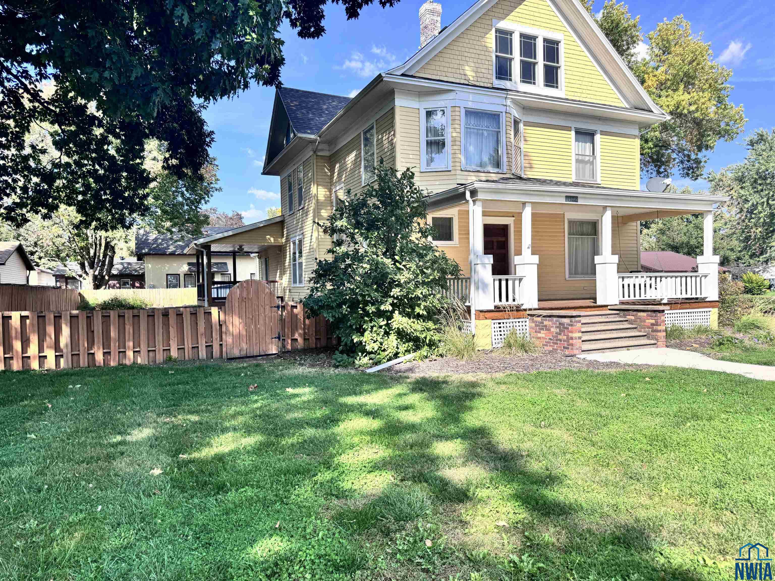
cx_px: 388
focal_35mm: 24
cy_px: 290
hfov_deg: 71.6
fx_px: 537
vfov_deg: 56.8
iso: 80
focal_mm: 6.76
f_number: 1.78
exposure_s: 1/2604
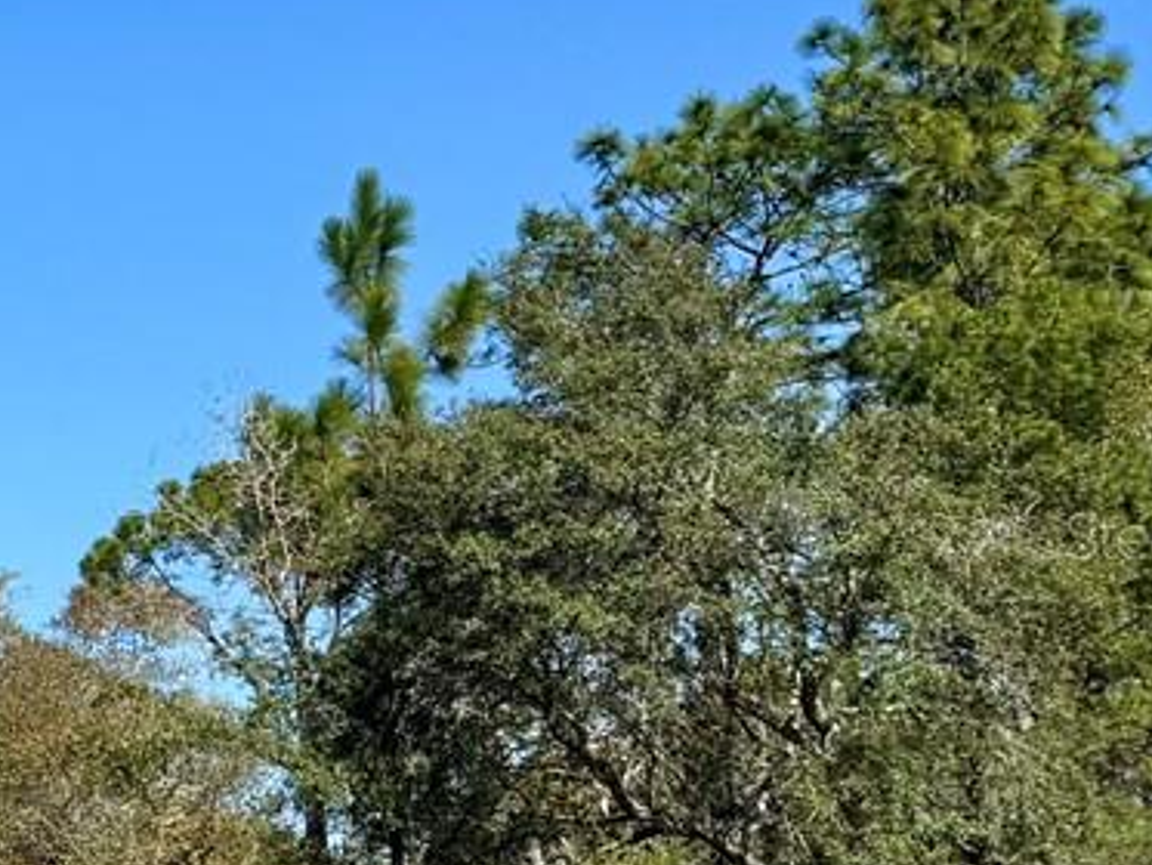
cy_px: 534
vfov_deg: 14.4
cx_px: -1115
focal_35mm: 103
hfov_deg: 15.5
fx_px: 3429
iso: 80
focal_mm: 6.76
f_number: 1.78
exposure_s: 1/3584
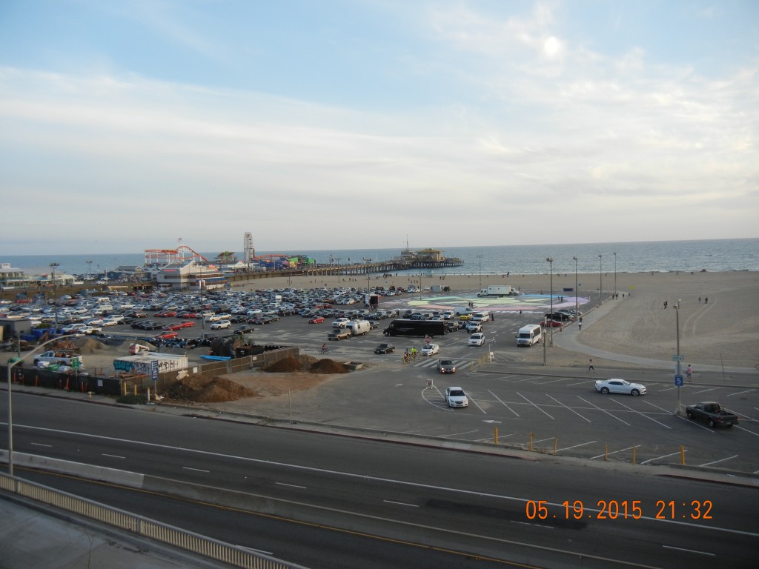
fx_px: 658
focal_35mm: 30
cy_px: 284
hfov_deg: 60.0
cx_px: 380
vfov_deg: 46.8
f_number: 3.5
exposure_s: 1/250
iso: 160
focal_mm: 5.4
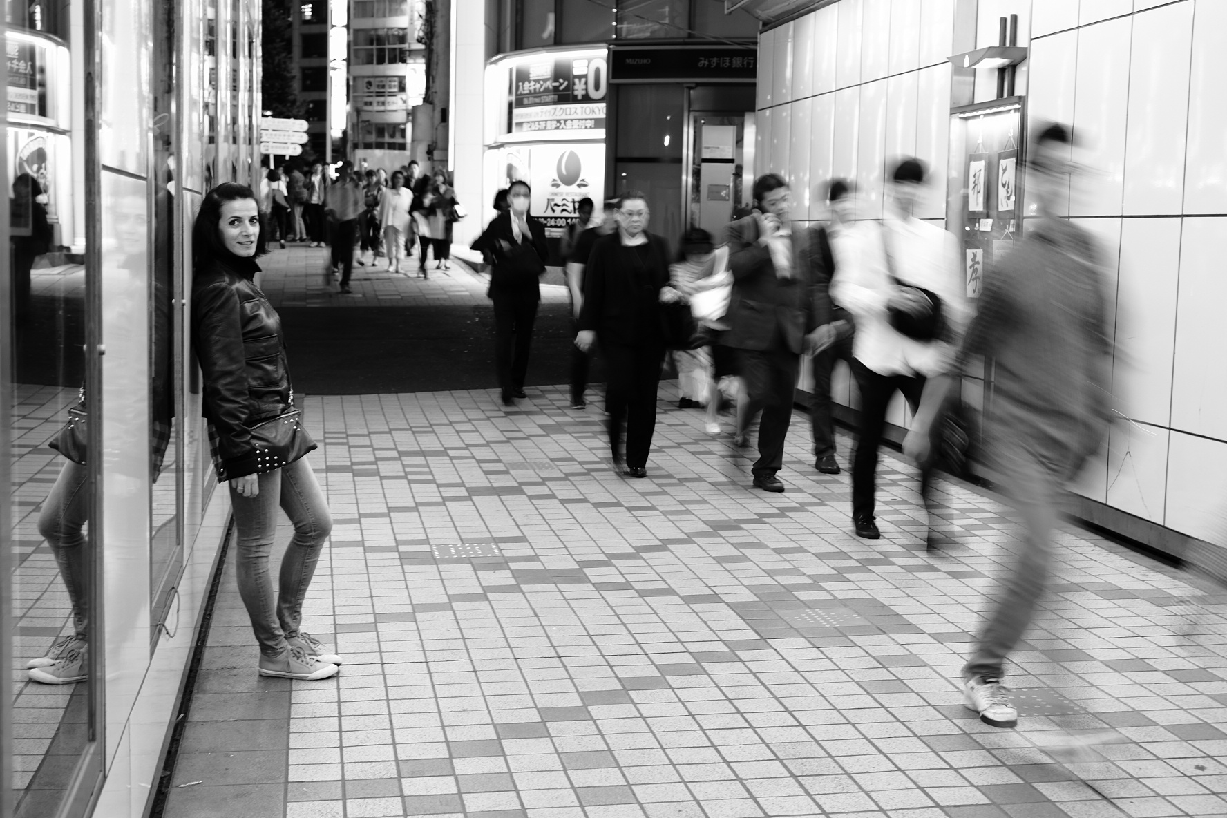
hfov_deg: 40.3
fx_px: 1670
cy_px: 409
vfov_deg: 27.5
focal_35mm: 49
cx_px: 614
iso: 200
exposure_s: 1/6
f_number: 3.6
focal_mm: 32.9
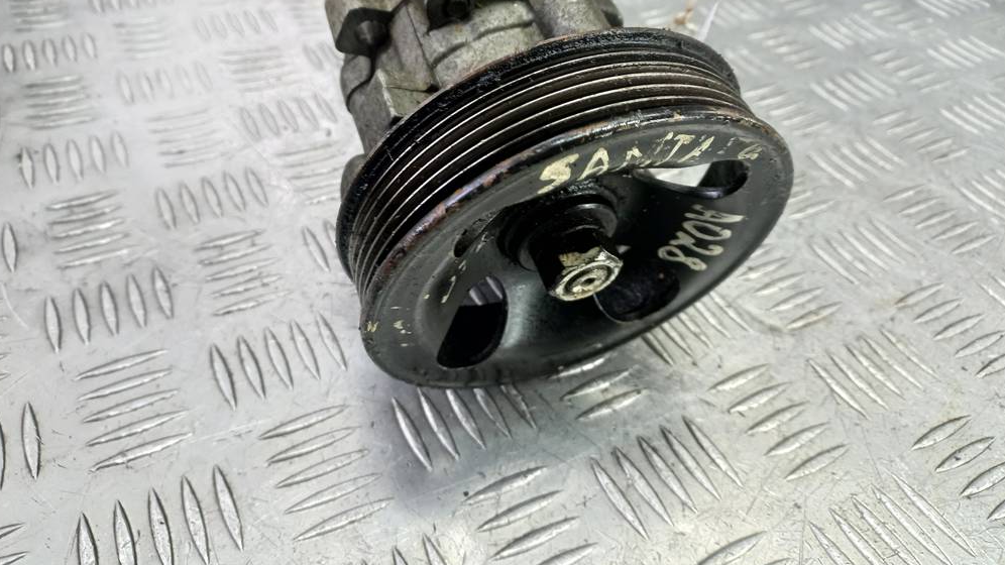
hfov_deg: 67.9
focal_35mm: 28
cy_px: 202
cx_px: 504
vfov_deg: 41.1
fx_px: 746
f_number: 1.8
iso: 125
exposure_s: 1/50
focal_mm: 4.6
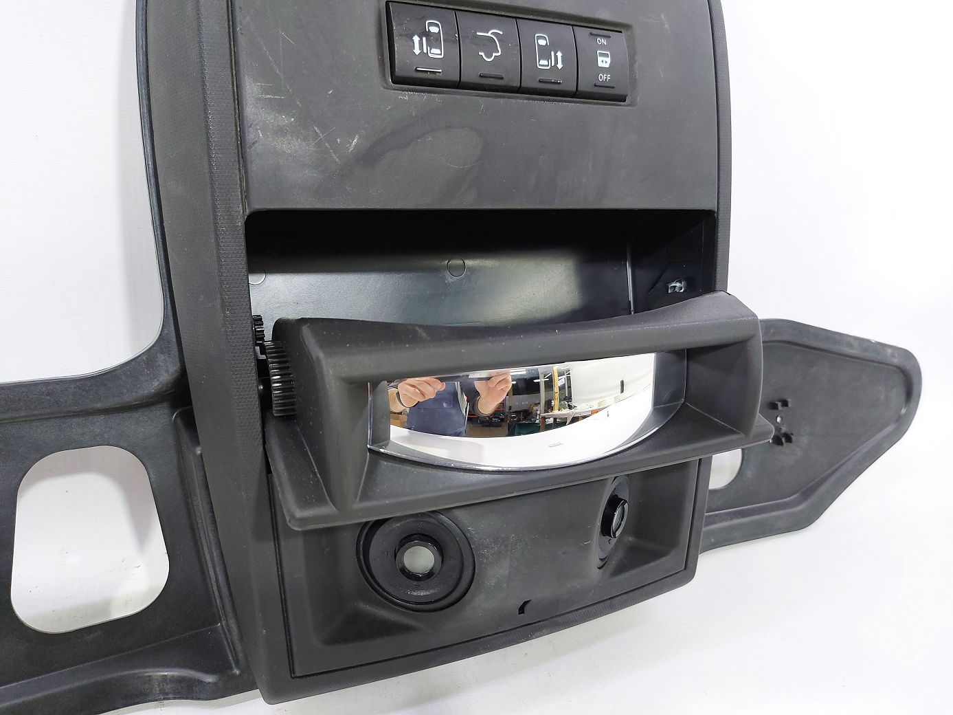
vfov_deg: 56.8
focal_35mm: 24
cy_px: 358
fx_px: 661
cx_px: 476
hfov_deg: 71.6
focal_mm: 5.23
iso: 100
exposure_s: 1/50
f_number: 1.8
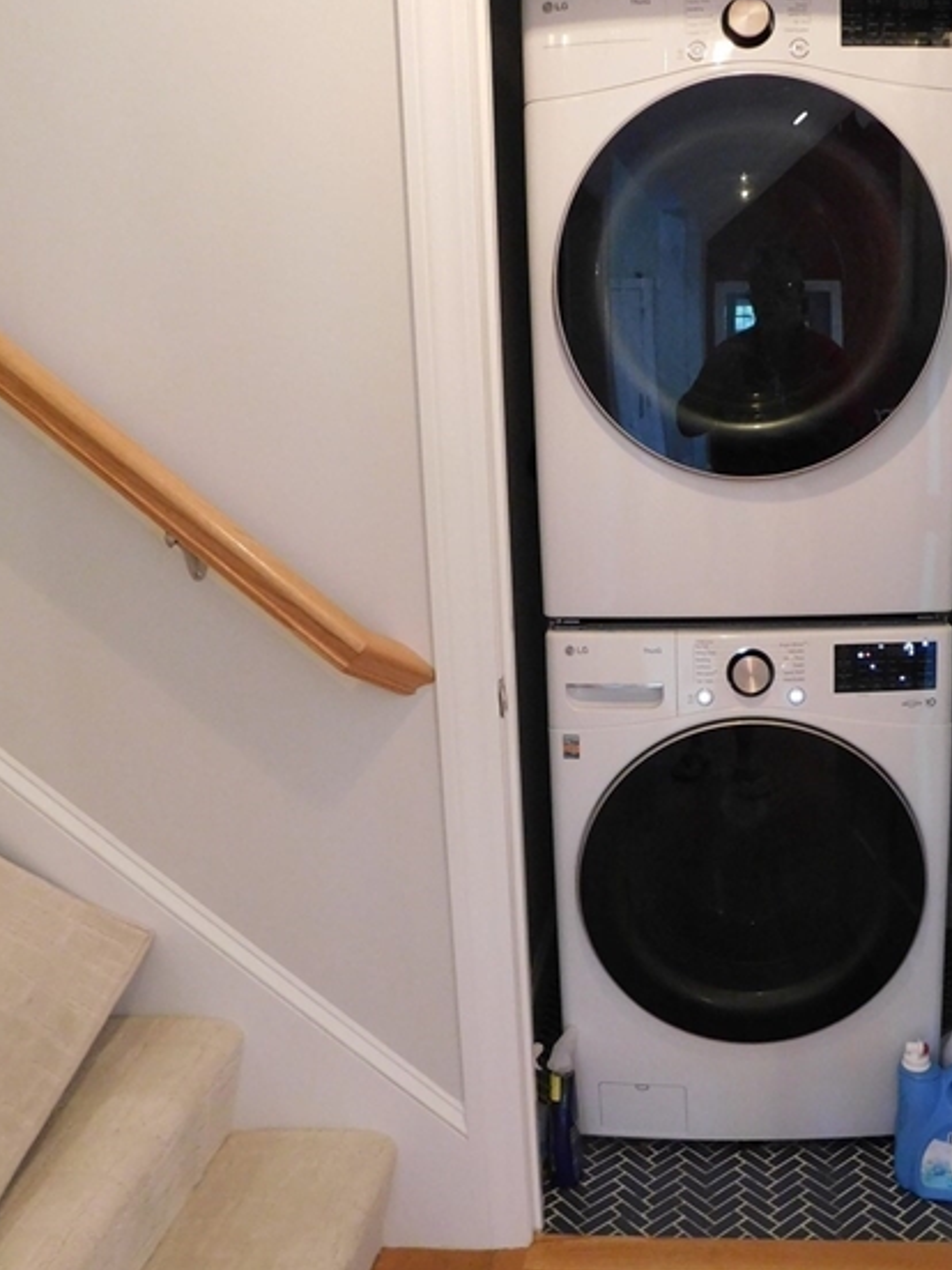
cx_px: 653
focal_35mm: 32
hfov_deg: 43.4
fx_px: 1173
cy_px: 635
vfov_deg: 56.8
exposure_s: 1/15
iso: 400
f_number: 3
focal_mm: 4
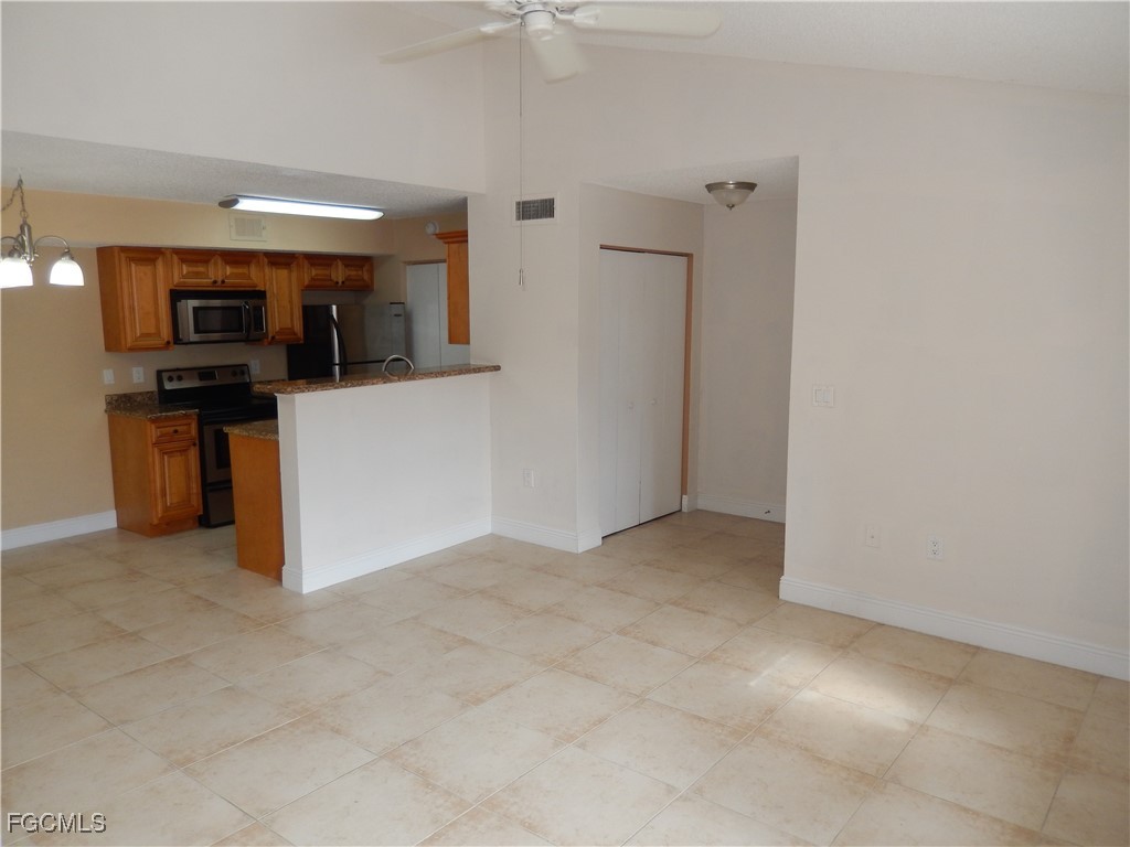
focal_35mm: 25
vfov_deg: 54.9
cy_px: 424
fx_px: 816
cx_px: 565
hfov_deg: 69.4
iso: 125
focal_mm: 4.5
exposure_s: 1/60
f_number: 3.4
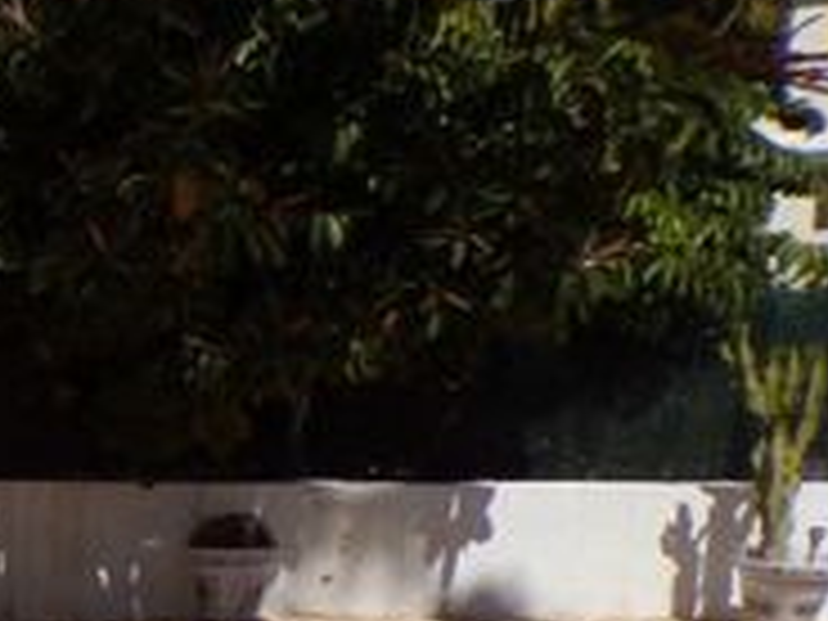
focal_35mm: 92
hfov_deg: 16.9
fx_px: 2201
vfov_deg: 15.2
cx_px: -745
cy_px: 828
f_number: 5.8
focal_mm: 4.3
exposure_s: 1/800
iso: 80
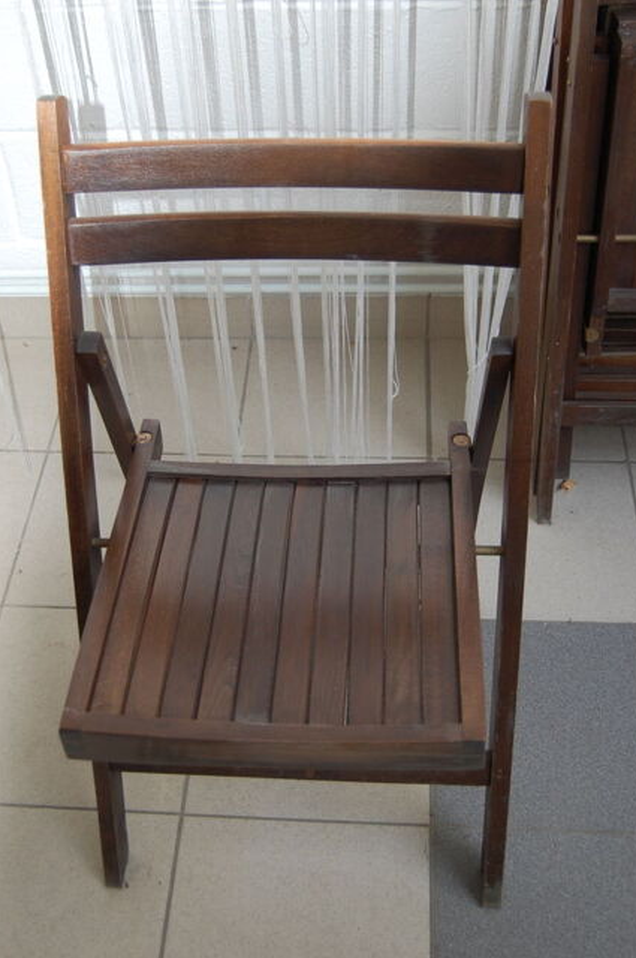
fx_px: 1169
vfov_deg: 44.5
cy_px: 445
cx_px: 298
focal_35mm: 44
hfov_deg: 30.4
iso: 400
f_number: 4
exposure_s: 1/60
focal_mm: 26
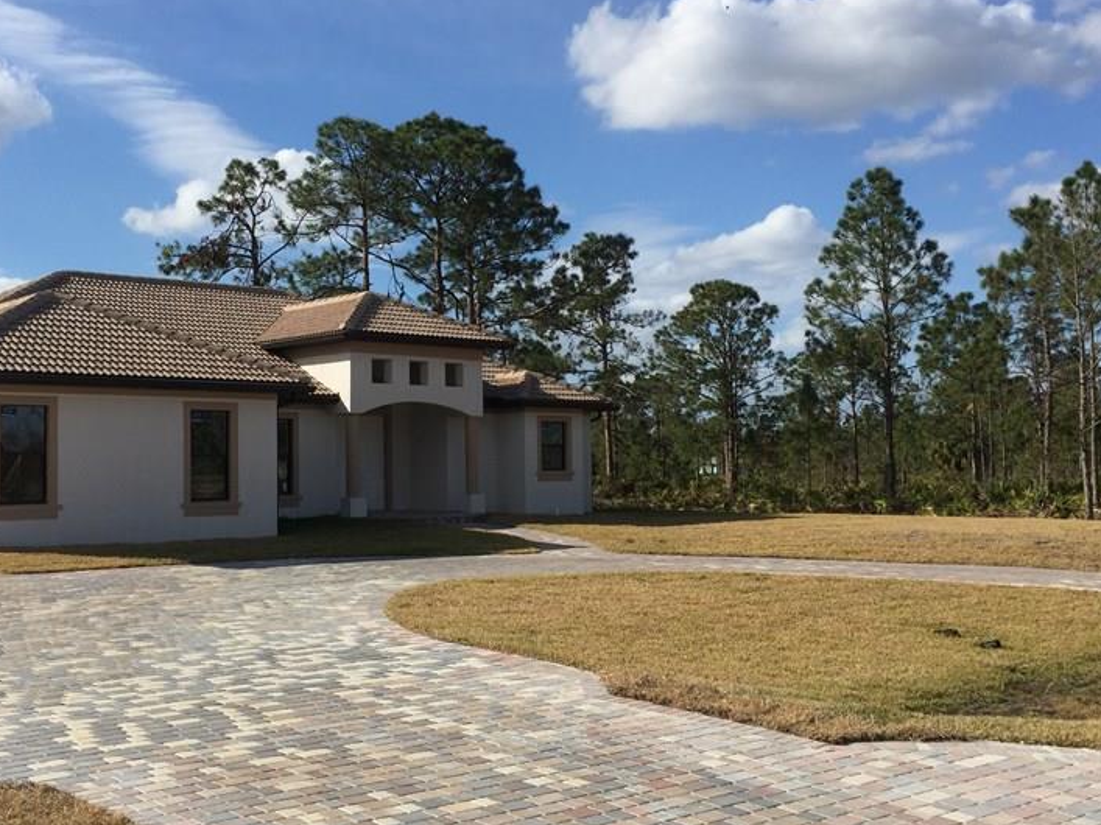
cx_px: 438
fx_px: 1336
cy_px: 442
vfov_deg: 34.3
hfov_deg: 44.6
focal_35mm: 42
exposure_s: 1/3049
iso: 32
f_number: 2.2
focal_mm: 4.15
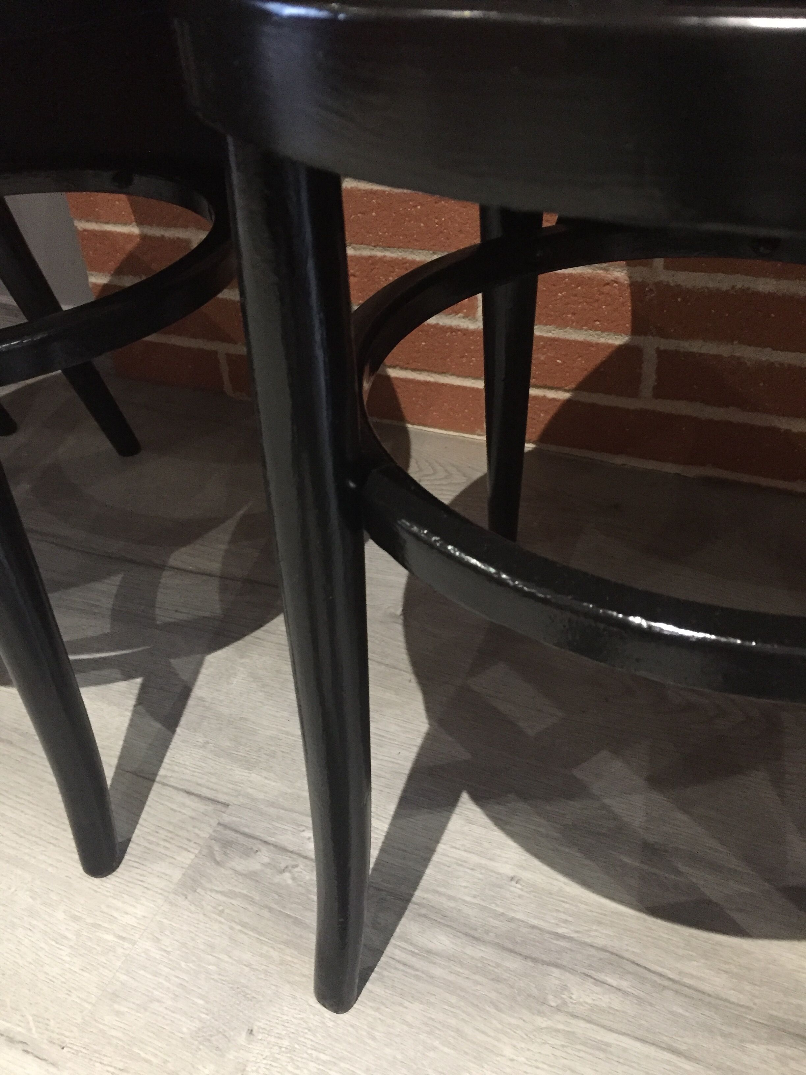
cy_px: 538
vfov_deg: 61.7
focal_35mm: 29
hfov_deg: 48.2
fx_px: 900
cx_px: 403
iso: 320
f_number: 2.2
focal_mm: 4.15
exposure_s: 1/17
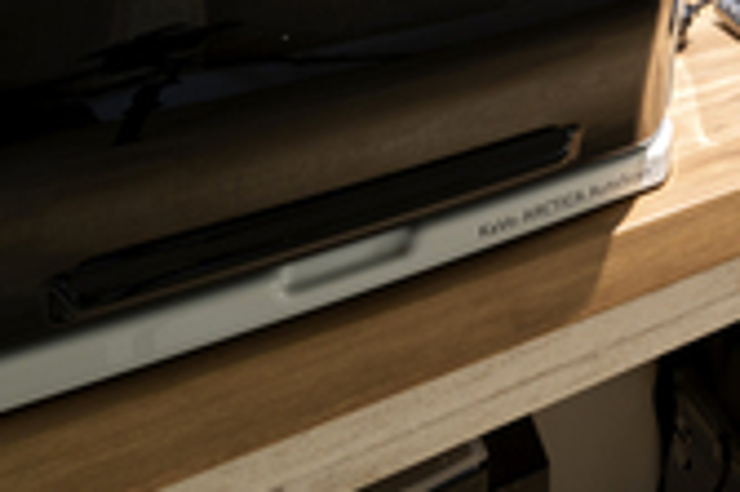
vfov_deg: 22.4
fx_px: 945
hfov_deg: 25.9
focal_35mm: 46
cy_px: -299
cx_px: 1196
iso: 100
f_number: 11
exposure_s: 1.3
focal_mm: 12
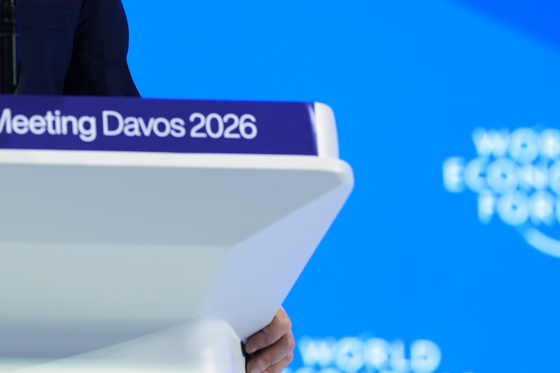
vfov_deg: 3.5
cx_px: -107
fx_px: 6098
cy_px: 0
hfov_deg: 5.2
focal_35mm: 392
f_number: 2.8
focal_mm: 150
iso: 800
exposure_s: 1/320
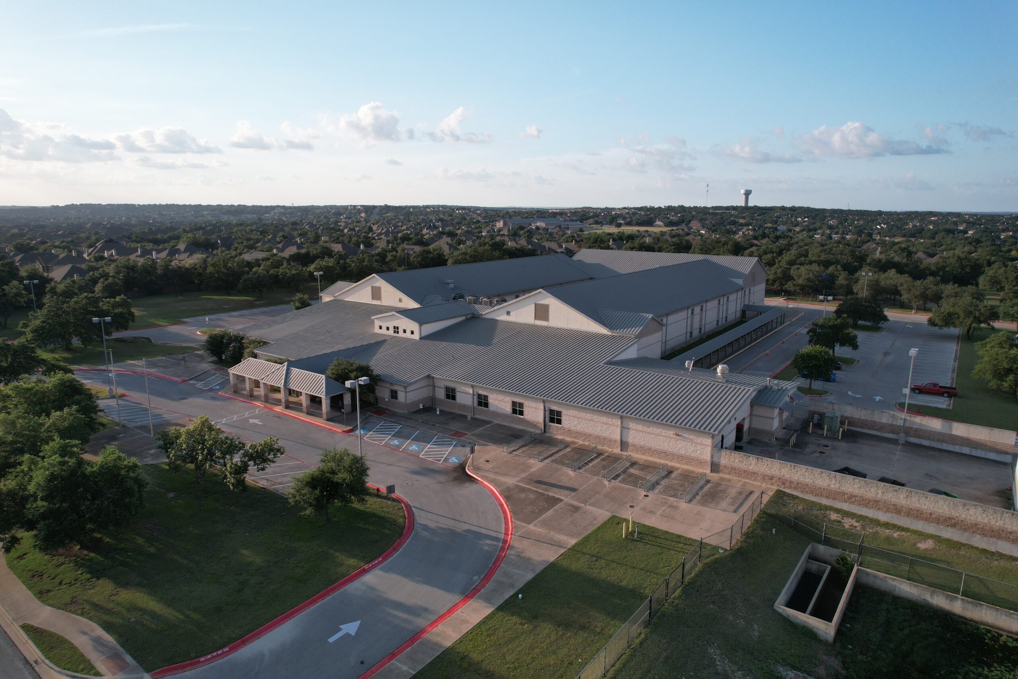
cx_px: 509
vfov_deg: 57.2
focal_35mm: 22
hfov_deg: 78.6
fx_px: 622
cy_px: 340
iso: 100
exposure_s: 1/640
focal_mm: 8.38
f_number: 2.8
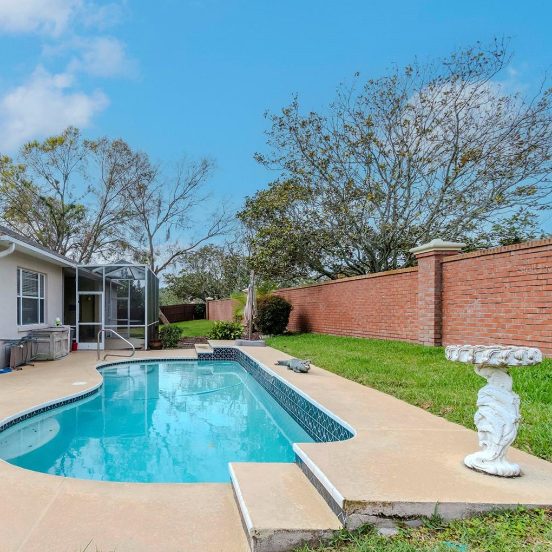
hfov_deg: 69.5
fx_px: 361
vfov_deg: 74.8
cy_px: 269
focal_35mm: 20
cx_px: 133
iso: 500
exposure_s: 1/1250
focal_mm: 10
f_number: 7.1
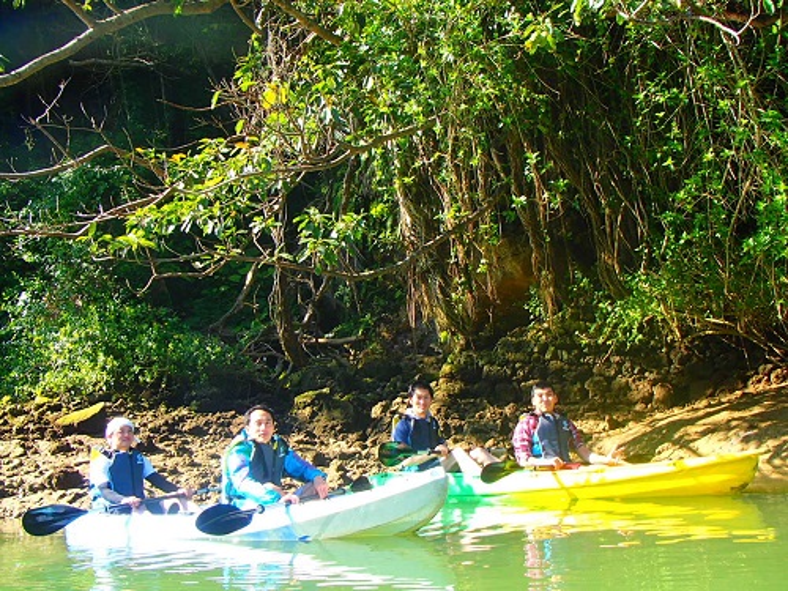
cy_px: 296
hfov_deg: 49.0
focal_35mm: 38
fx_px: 865
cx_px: 394
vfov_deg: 37.7
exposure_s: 1/125
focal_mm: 6.83
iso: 100
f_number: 4.6
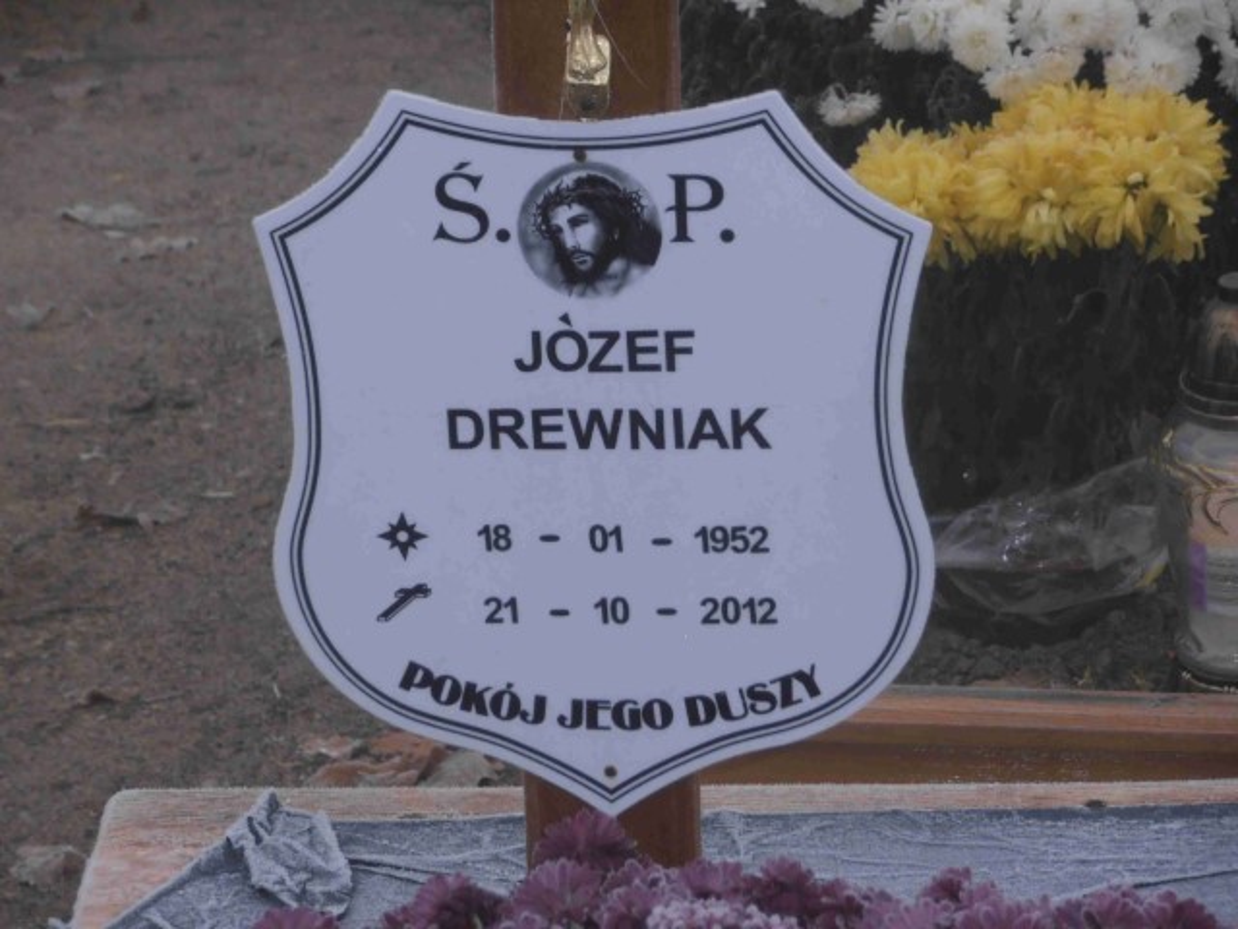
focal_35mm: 166
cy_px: 464
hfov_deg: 11.9
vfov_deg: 8.9
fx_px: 5937
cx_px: 619
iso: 80
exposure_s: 1/100
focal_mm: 29.44
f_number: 5.9
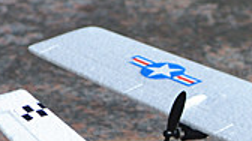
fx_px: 3097
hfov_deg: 4.6
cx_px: 387
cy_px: 215
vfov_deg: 2.6
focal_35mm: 464
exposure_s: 1/640
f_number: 6.3
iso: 100
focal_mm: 62
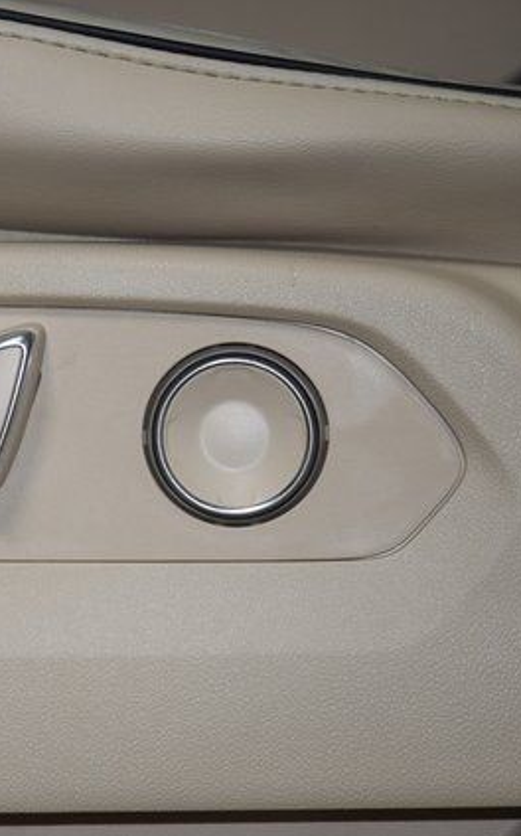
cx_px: -6
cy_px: 418
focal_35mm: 162
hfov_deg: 8.0
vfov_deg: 12.9
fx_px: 3684
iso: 800
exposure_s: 1/100
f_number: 5
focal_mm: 70
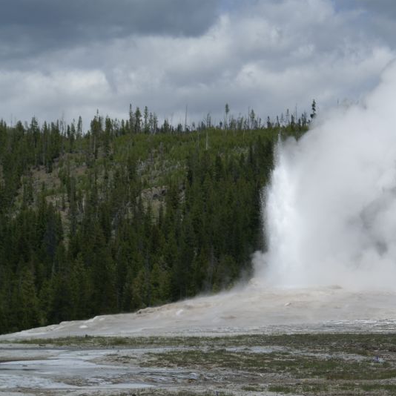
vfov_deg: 13.0
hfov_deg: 13.0
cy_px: 198
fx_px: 1734
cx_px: 296
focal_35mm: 134
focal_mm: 70
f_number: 8
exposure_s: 1/250
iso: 100
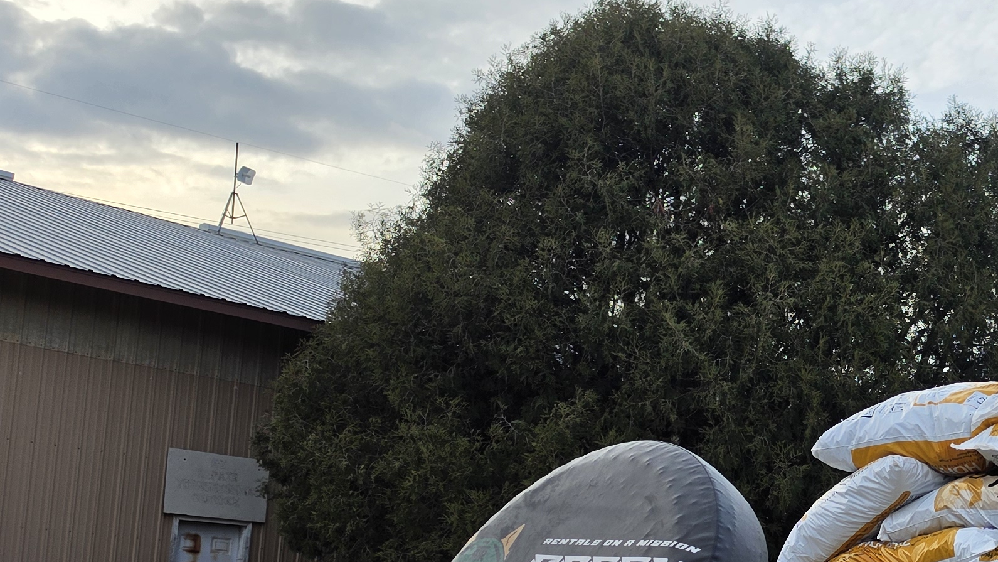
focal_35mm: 63
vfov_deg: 18.9
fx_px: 1667
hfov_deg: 30.2
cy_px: 453
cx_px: 1073
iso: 25
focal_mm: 6.5
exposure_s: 1/359
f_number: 1.4
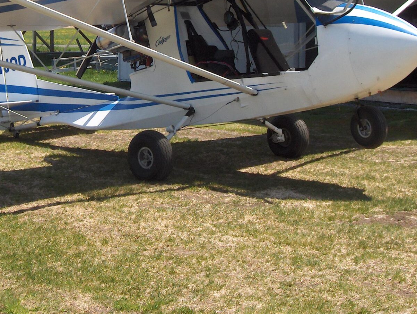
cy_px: 43
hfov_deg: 23.4
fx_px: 1001
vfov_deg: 17.6
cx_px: 133
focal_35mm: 83
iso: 50
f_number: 4.8
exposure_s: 1/662
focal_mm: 8
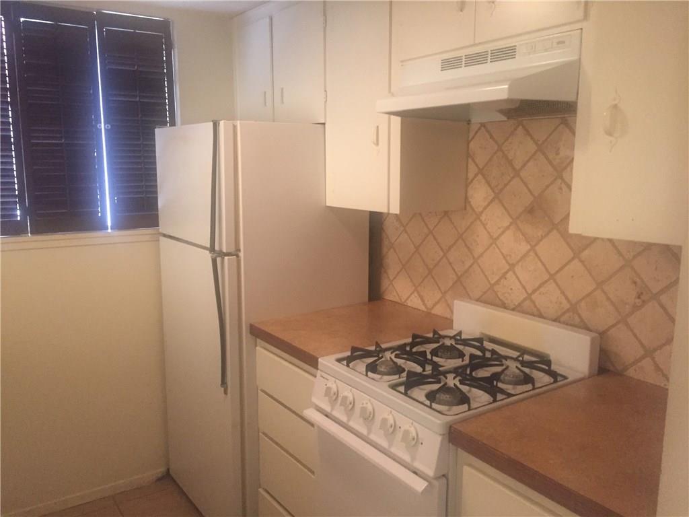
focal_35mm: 29
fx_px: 577
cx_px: 344
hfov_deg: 61.7
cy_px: 258
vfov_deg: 48.2
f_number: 2.2
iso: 250
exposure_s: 1/17
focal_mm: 4.15
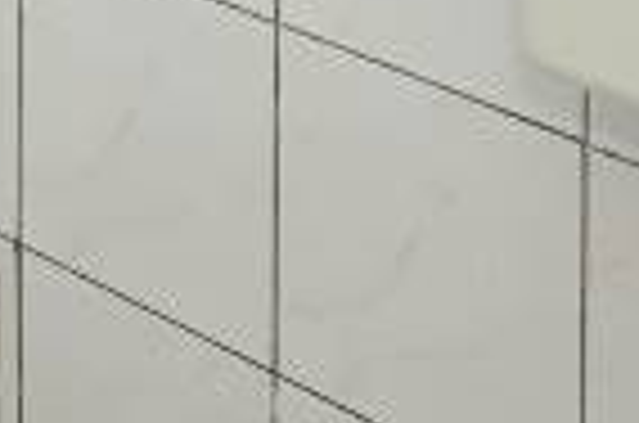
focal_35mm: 108
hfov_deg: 16.1
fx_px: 1913
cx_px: -504
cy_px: -846
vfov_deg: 9.7
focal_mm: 10
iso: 250
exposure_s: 1/125
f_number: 7.1
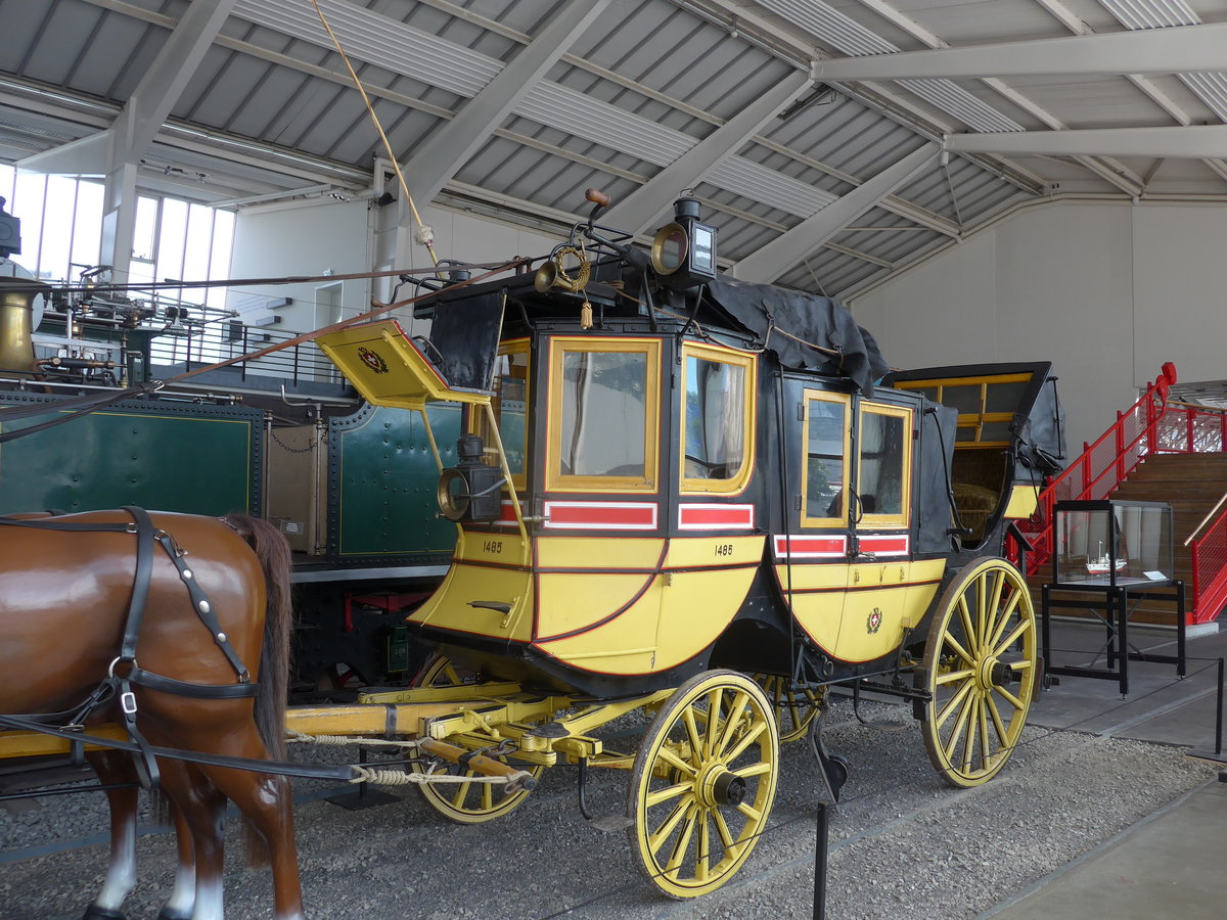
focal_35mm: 29
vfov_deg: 48.2
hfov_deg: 61.7
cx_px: 614
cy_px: 460
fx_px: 1028
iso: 80
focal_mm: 6
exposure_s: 1/125
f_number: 2.8
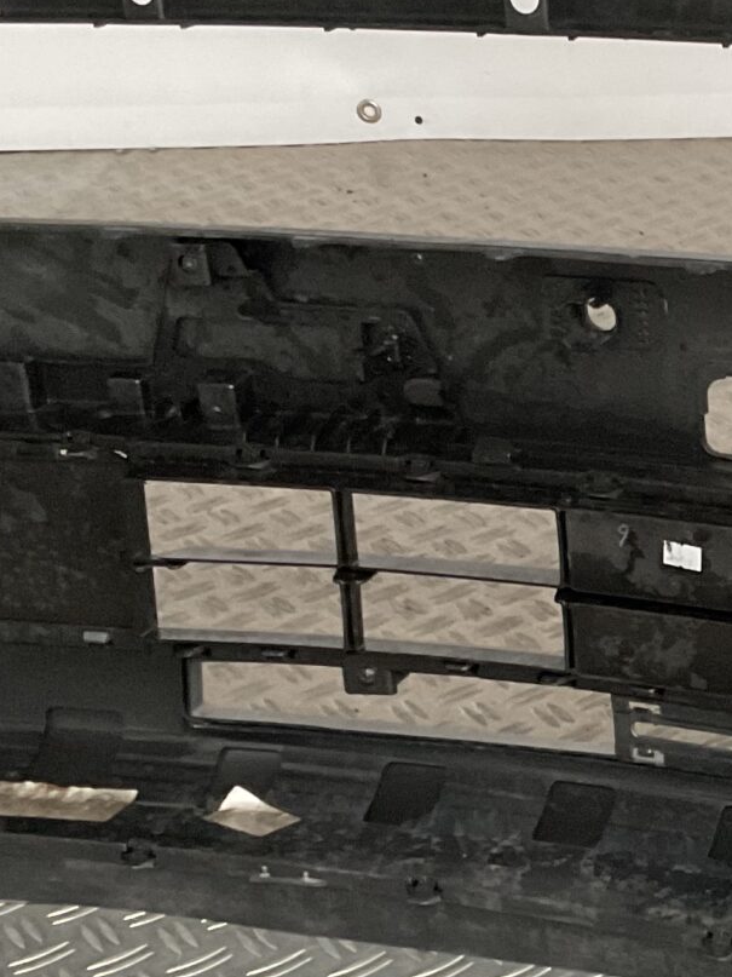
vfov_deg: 21.3
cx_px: 900
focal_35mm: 92
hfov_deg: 15.4
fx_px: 2595
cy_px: 627
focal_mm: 3
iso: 250
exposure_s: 1/50
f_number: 1.8
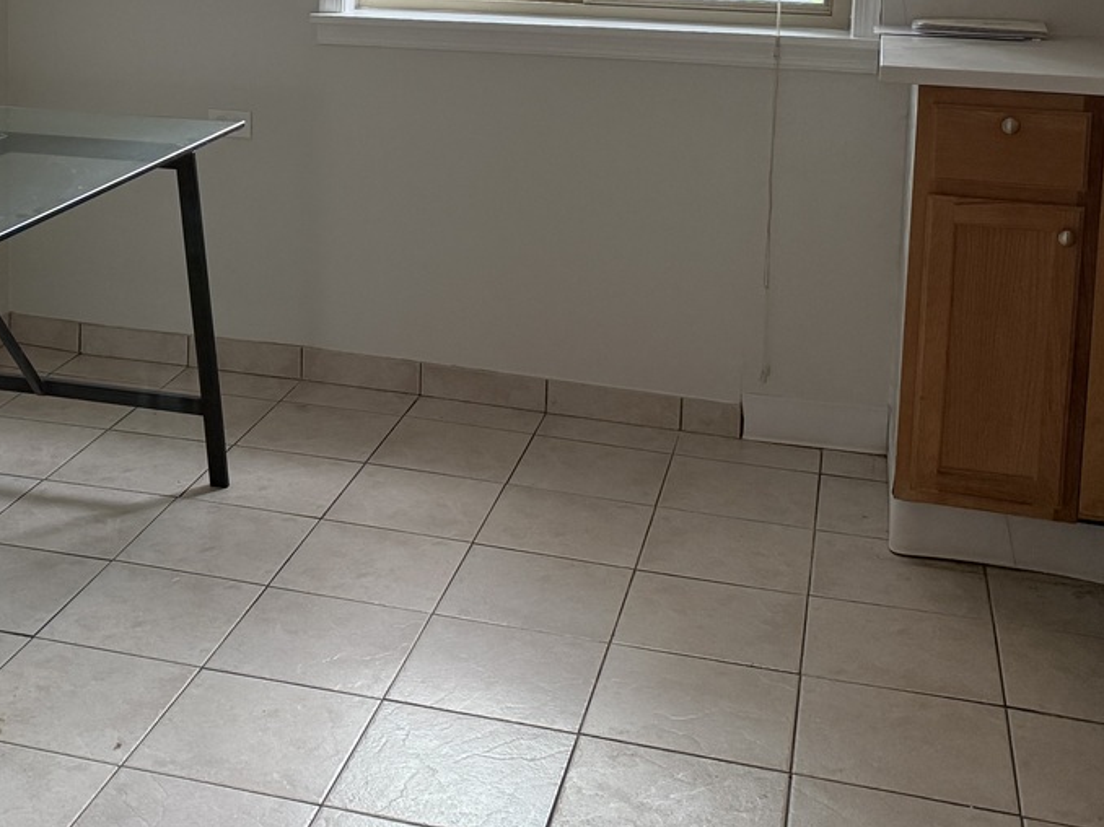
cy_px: 18
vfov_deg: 27.1
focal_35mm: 51
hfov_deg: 36.8
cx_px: 313
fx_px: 1626
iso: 320
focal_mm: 6.76
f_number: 1.78
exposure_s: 1/60
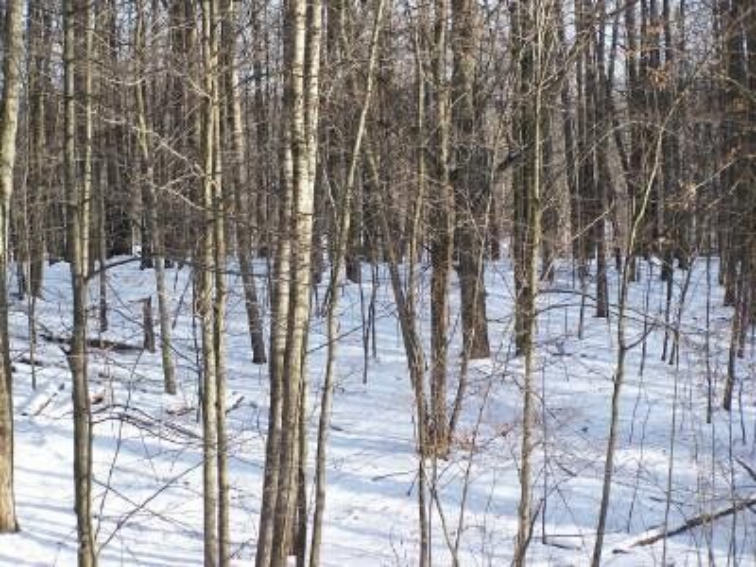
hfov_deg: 15.4
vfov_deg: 11.6
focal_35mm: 128
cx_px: 378
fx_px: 2795
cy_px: 284
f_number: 3.2
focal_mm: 21.2
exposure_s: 1/350
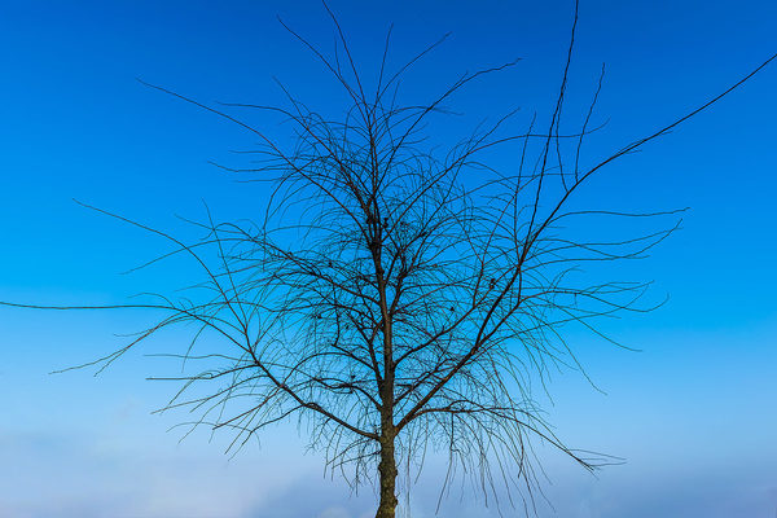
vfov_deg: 59.5
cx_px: 388
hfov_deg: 81.2
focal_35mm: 21
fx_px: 453
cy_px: 259
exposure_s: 1/125
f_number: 10
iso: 100
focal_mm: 14
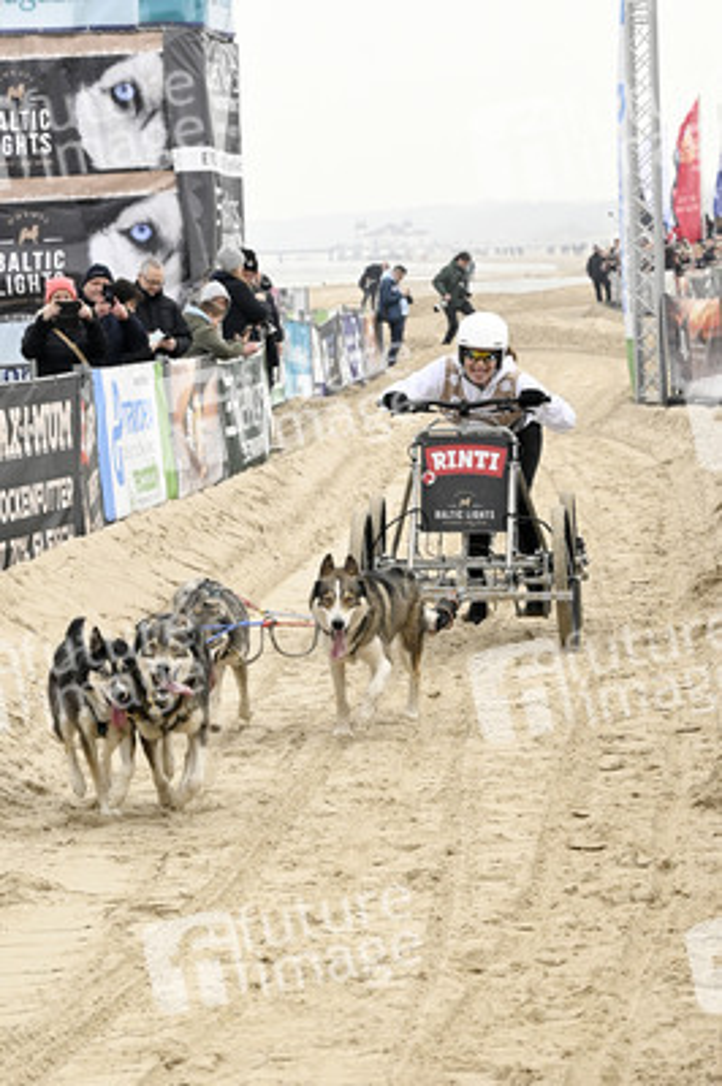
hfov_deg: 11.4
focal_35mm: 120
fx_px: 3616
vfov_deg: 17.1
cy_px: 543
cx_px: 361
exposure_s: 1/1000
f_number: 10
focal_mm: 120
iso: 2500
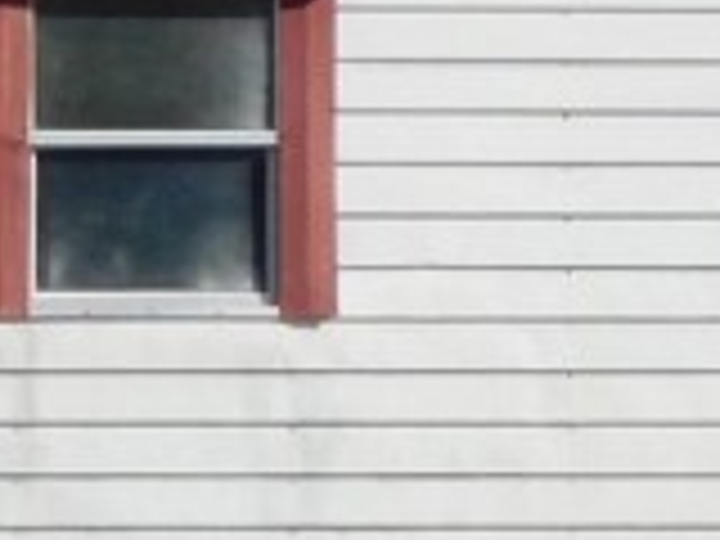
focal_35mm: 860
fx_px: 17888
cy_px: 270
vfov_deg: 1.7
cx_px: -666
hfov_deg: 2.3
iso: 125
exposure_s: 1/800
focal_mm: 23.7
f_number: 5
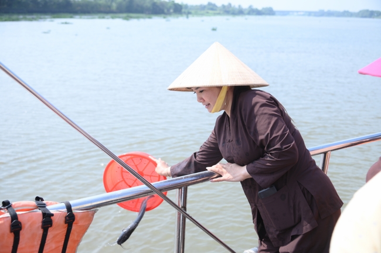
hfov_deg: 50.7
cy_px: 126
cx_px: 190
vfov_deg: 35.0
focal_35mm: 38
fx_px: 402
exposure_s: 1/1000
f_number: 4
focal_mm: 38
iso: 320
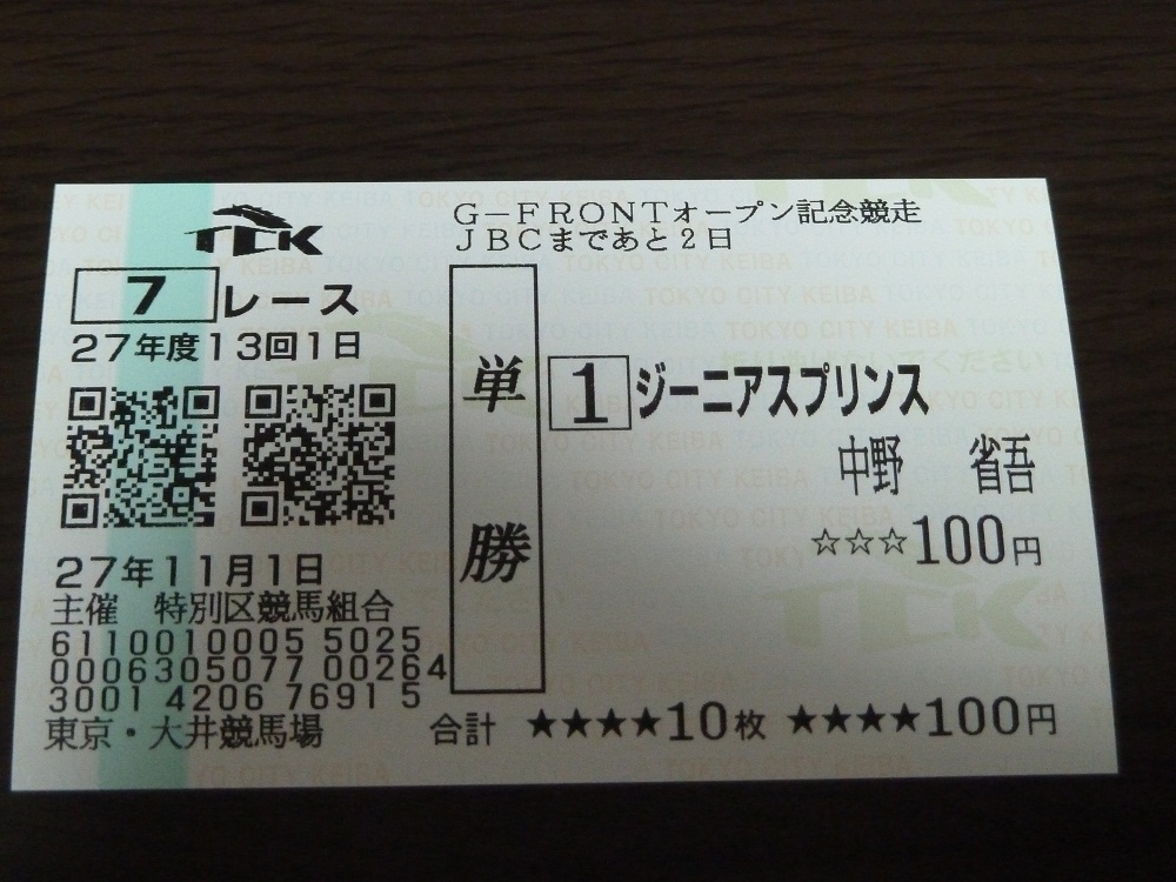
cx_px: 588
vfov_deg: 21.9
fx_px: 2276
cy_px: 441
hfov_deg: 29.0
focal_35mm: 67
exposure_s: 1/30
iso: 800
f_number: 4.1
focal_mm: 11
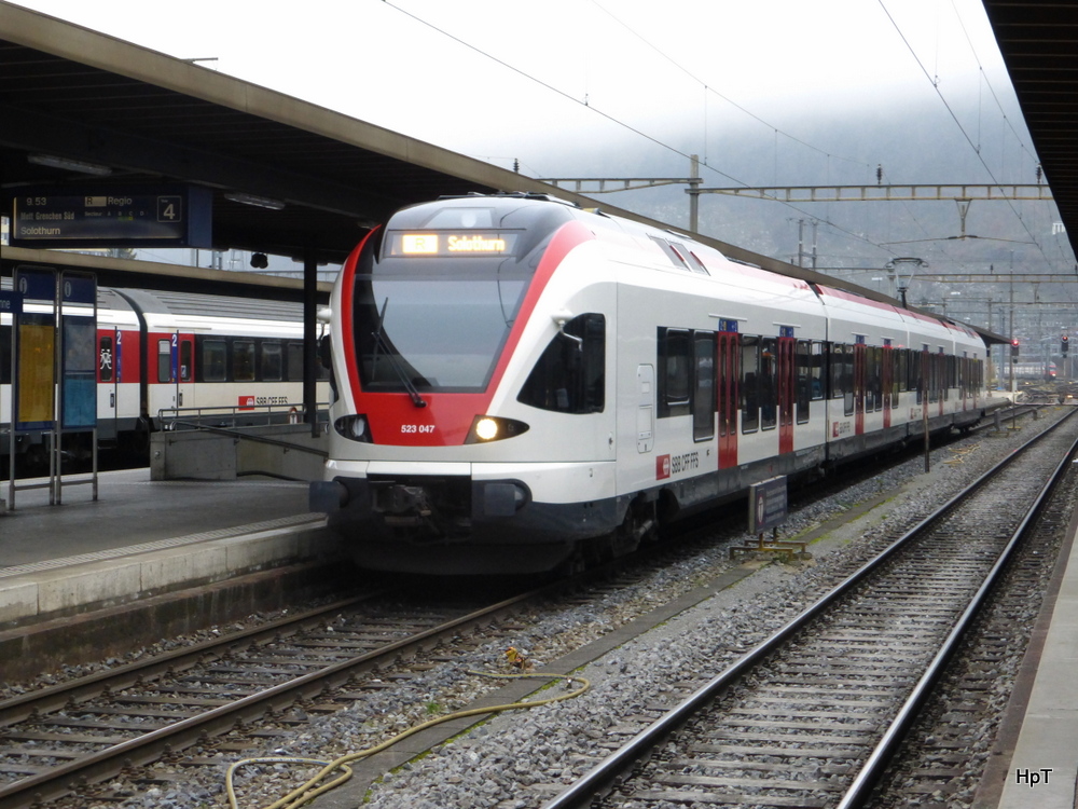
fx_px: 2304
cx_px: 539
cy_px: 404
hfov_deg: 26.3
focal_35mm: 74
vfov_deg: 19.9
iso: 400
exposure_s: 1/60
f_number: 5
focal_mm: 12.5
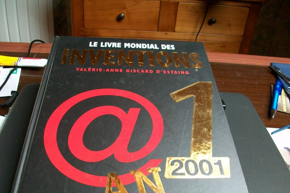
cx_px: 144
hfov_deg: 53.1
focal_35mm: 36
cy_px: 107
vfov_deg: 36.8
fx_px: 290
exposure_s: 1/20
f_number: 2.8
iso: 160
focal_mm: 5.7
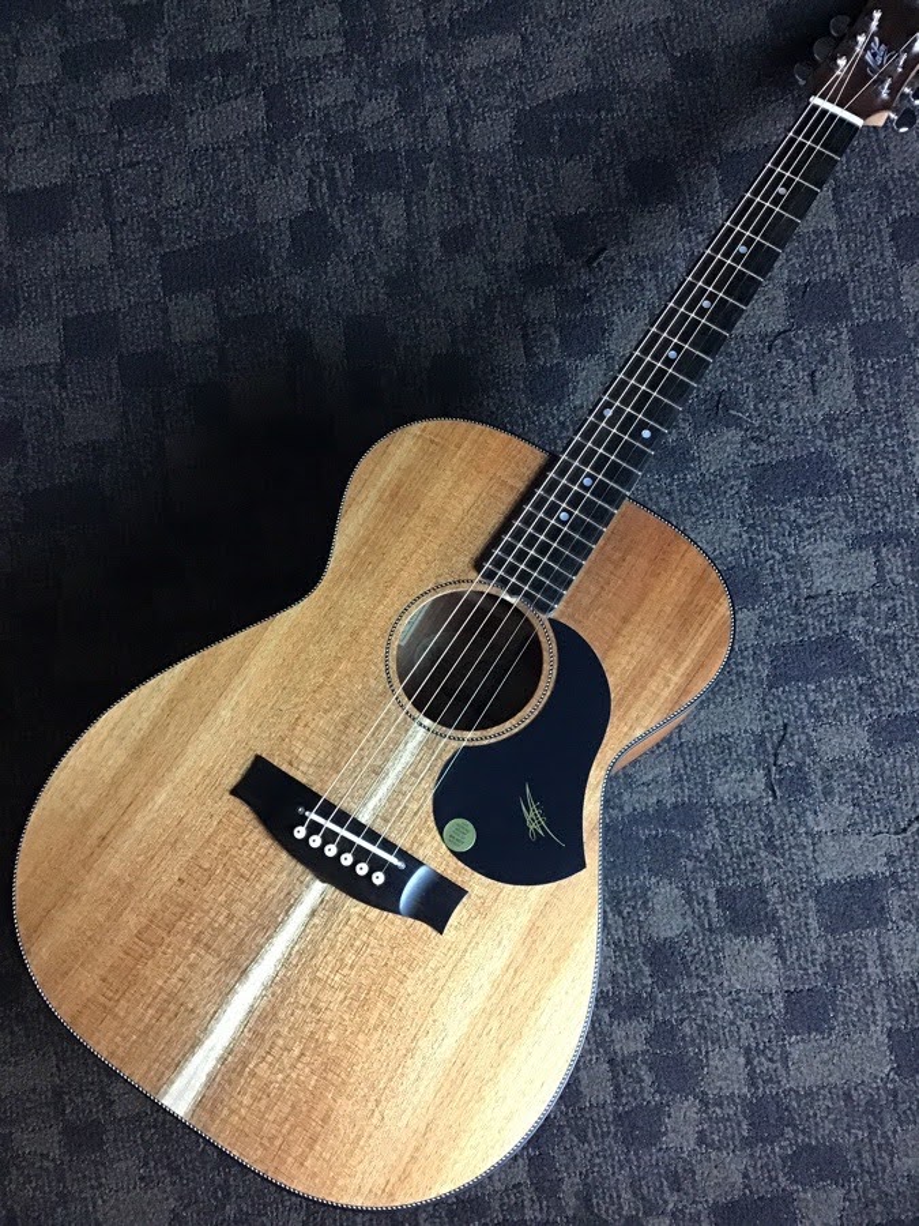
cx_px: 460
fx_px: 1097
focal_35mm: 31
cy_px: 613
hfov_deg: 45.4
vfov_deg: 58.4
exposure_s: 1/20
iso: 200
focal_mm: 3.3
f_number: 2.4
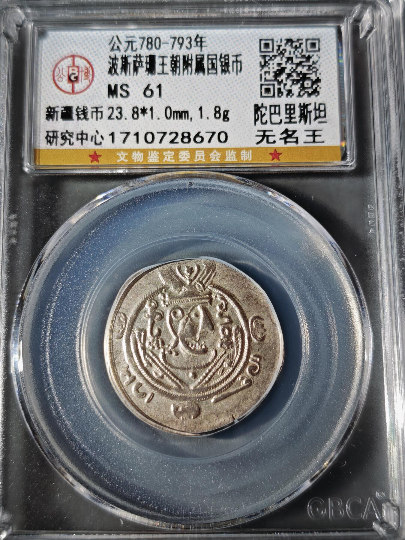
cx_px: 202
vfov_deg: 38.2
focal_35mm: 50
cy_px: 270
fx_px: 780
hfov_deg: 29.1
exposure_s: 1/100
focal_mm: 5.85
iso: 50
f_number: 1.63
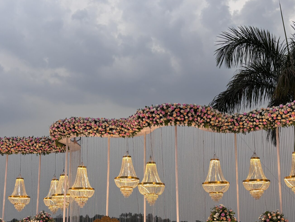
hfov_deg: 37.5
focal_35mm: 51
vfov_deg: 28.2
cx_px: 149
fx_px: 435
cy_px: 162
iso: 50
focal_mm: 5.96
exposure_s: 1/301
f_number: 1.6
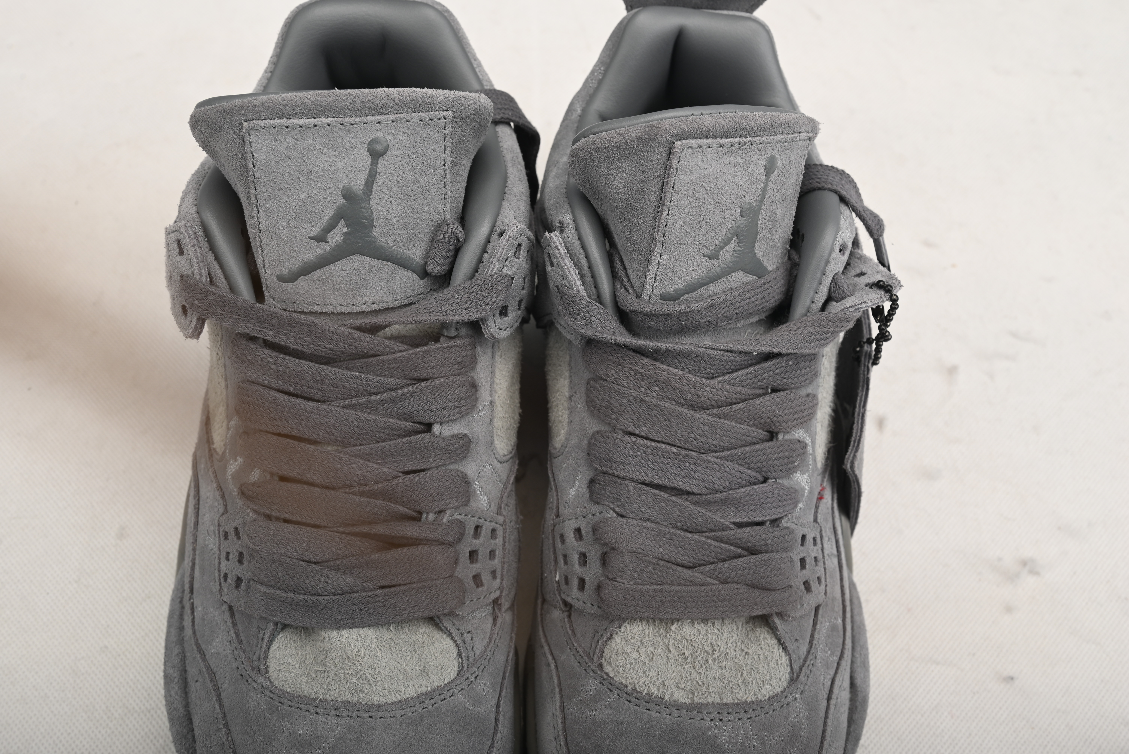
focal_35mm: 38
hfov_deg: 50.7
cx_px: 564
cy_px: 377
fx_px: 1192
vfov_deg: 35.1
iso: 100
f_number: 11
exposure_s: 1/200
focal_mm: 38
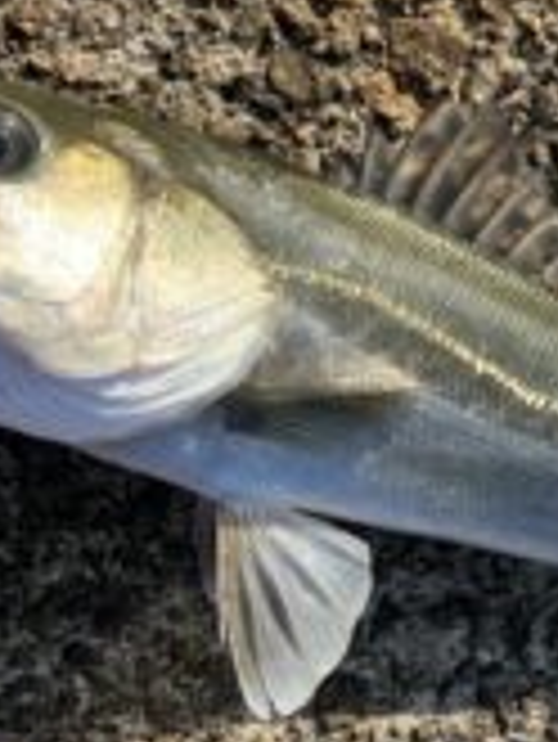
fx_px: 1352
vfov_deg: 30.7
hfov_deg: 22.8
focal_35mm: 63
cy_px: 328
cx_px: 490
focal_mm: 5.7
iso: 50
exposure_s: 1/2208
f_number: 1.5
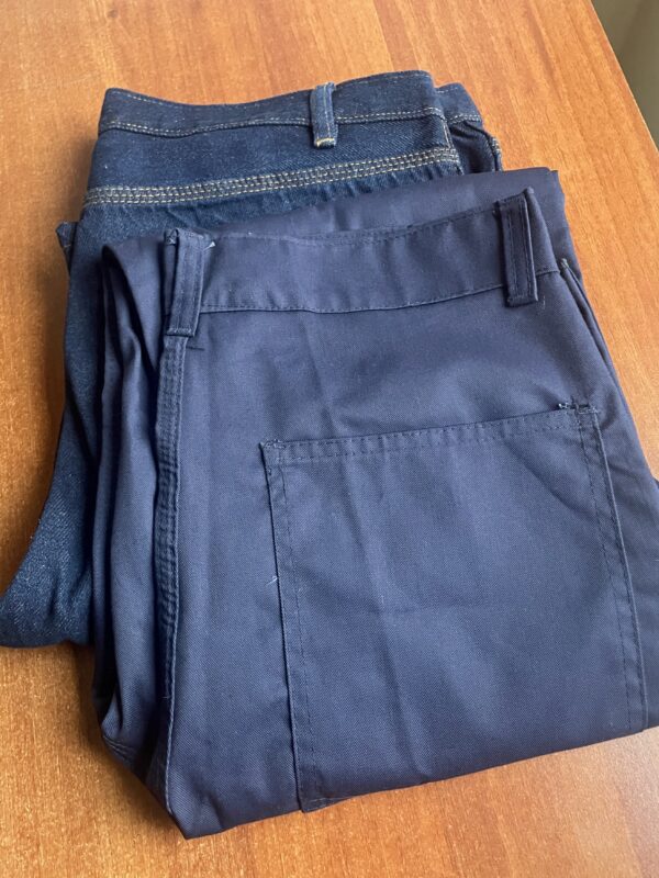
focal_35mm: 26
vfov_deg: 67.3
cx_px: 330
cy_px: 439
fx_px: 660
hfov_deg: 53.1
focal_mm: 4.2
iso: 640
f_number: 1.6
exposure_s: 1/37
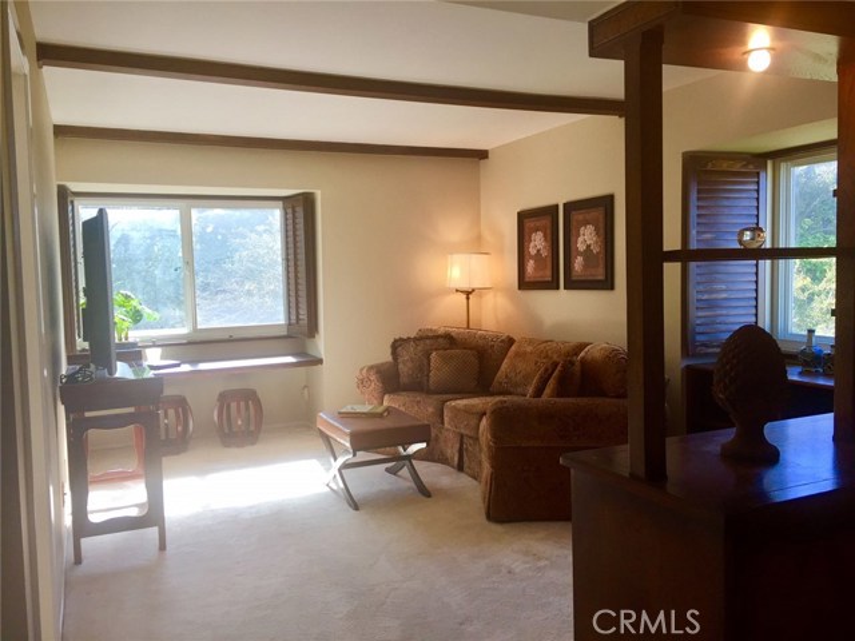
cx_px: 428
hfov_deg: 61.7
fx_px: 716
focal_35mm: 29
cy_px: 320
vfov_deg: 48.2
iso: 40
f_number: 2.2
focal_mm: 4.15
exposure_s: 1/120
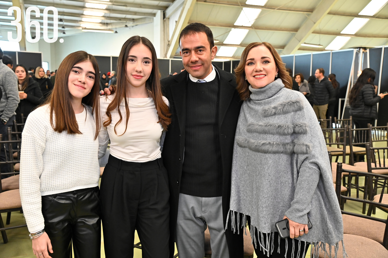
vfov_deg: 37.8
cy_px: 129
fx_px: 377
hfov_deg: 54.5
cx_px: 194
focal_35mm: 35
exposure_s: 1/160
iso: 2000
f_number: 5.6
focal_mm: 35
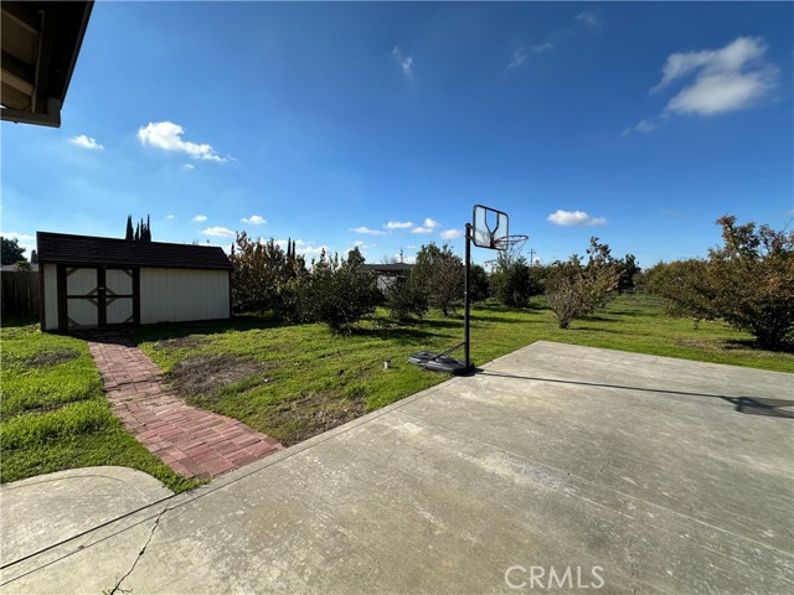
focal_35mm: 14
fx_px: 321
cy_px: 298
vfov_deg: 85.7
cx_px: 397
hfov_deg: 102.1
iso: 50
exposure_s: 1/2174
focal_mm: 2.22
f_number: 2.2
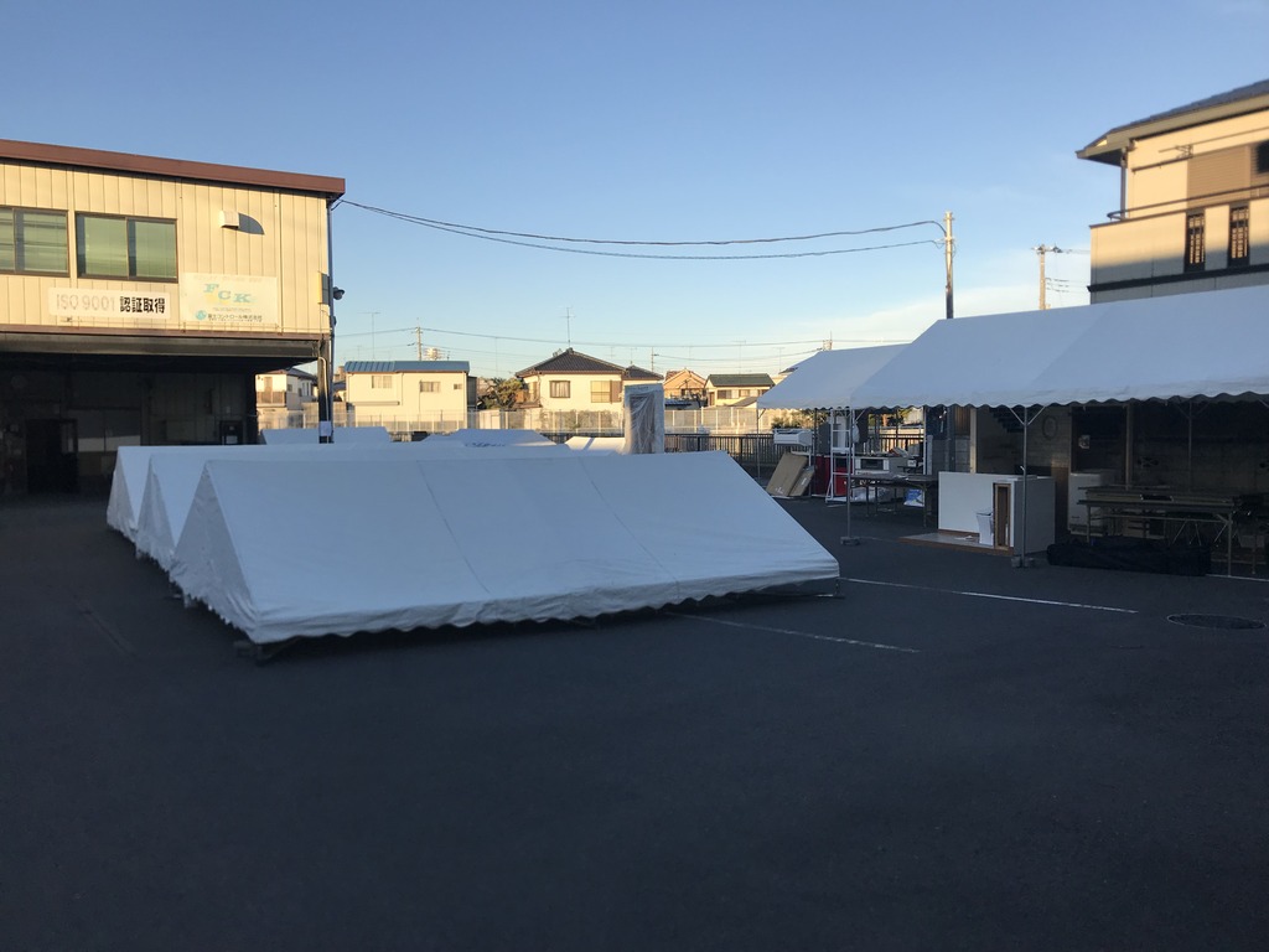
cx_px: 634
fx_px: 1026
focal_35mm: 28
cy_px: 476
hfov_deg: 63.4
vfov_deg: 49.7
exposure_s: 1/1277
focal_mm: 3.99
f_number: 1.8
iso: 20
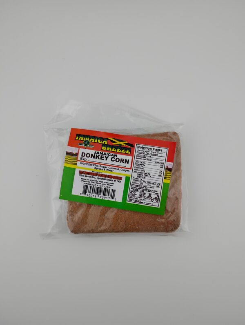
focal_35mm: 28
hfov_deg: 49.9
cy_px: 162
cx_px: 122
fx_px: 264
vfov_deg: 63.4
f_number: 1.8
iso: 100
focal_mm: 4.26
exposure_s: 1/271
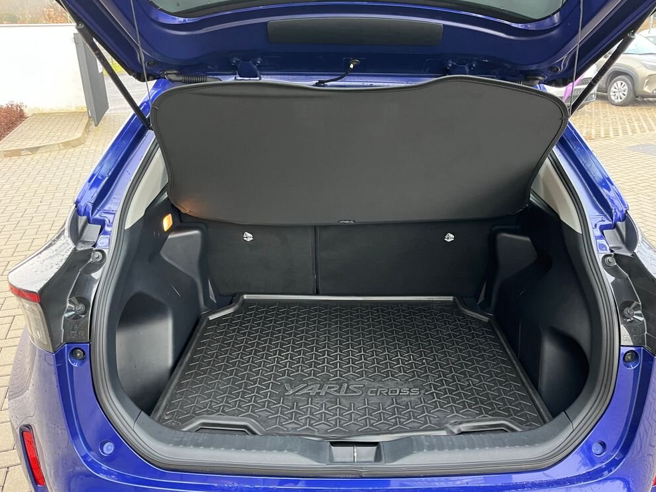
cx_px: 339
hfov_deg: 65.3
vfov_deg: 51.4
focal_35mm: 27
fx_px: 512
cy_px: 248
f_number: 1.6
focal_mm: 5.1
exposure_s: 1/60
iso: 400
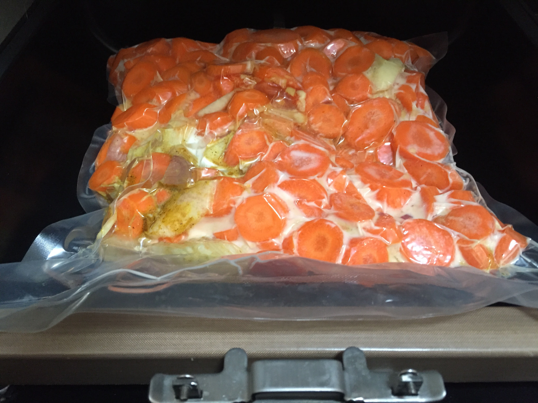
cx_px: 269
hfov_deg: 61.7
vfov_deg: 48.2
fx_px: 451
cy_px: 202
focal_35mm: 29
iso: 250
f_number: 2.2
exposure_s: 1/17
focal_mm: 4.15
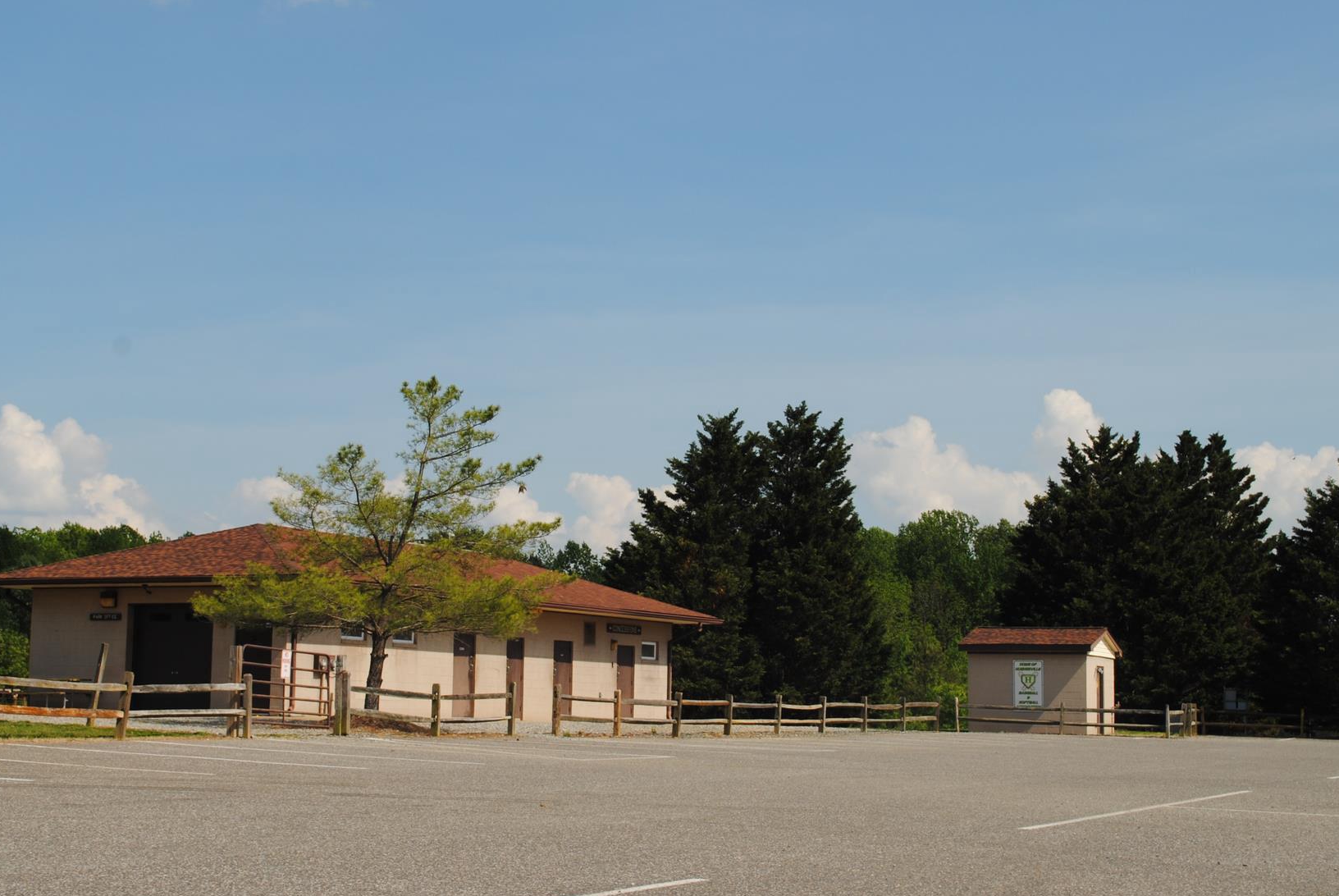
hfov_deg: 31.4
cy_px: 350
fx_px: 2383
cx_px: 624
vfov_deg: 21.3
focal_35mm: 64
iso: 100
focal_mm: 34
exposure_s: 1/320
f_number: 9
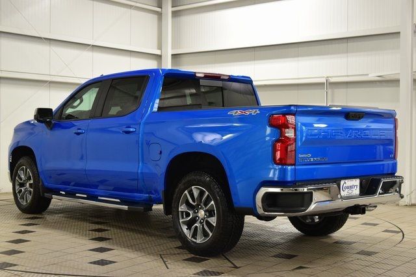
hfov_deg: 38.9
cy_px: 138
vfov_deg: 26.5
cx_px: 208
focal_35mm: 51
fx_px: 589
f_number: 6.3
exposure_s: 1/60
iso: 1600
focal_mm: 34
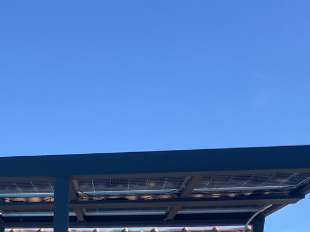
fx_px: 707
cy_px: 316
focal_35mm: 79
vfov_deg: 17.3
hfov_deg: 23.2
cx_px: -36
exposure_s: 1/1779
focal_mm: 4.25
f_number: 1.8
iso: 32
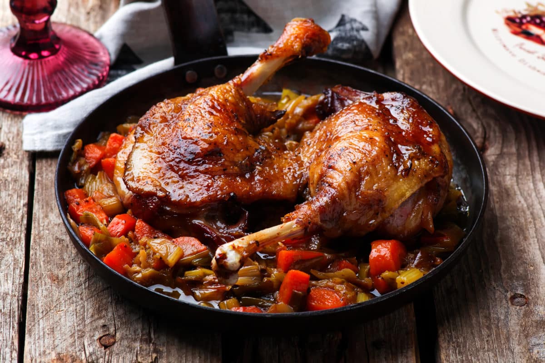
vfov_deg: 8.7
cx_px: 272
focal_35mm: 158
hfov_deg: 13.0
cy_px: 182
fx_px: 2384
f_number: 8
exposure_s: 1/125
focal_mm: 105
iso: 100
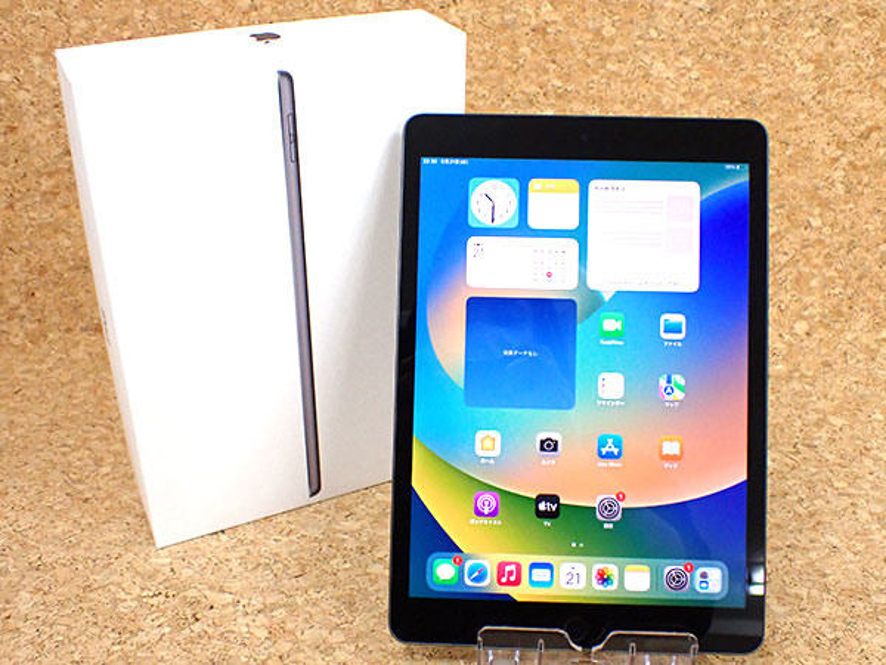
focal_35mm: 38
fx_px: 973
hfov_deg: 49.0
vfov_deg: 37.7
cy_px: 332
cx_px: 443
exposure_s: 1/160
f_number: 2.7
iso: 800
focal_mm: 6.83
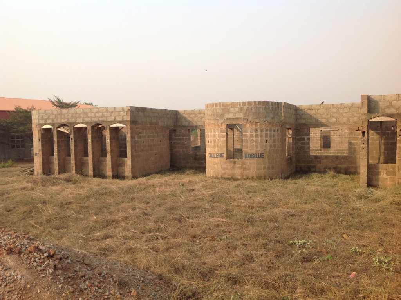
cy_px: 150
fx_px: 405
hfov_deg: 52.7
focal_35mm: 35
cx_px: 200
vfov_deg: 40.6
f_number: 2.4
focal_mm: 4.28
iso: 50
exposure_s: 1/796
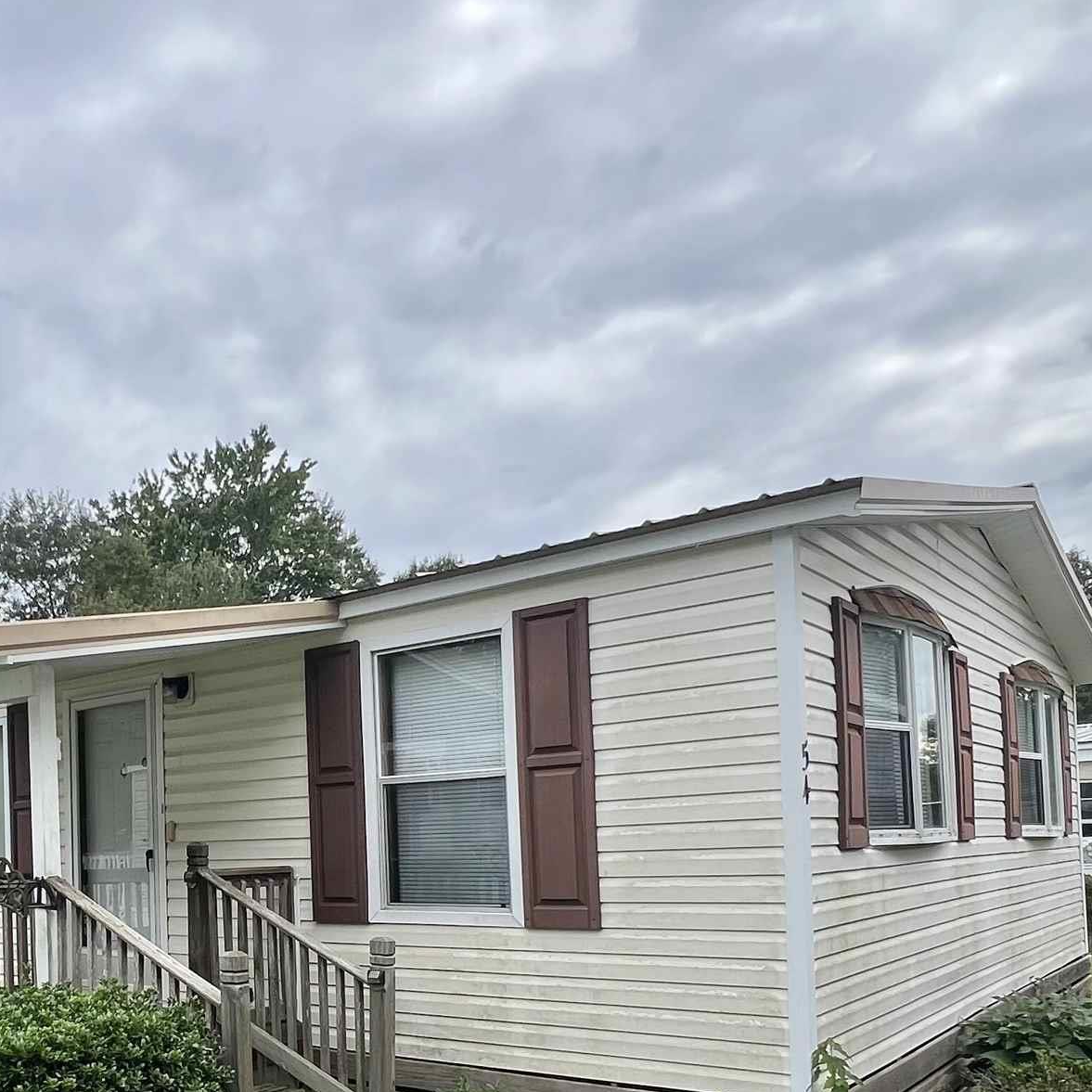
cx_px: 232
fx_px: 1071
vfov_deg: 51.6
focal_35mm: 30
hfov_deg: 51.0
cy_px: 829
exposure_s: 1/763
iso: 32
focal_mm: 1.57
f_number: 1.8
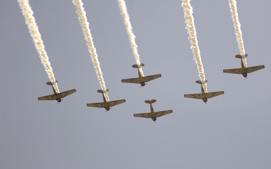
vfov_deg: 10.7
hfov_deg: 17.0
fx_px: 908
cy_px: 81
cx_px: 136
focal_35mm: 123
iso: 100
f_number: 2.8
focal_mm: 80
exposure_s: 1/2500
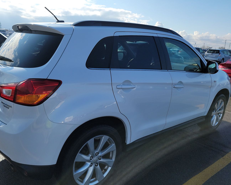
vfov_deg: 50.0
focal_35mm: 29
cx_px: 108
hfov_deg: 60.4
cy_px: 93
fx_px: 198
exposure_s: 1/1058
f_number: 1.8
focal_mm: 6.7
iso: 50
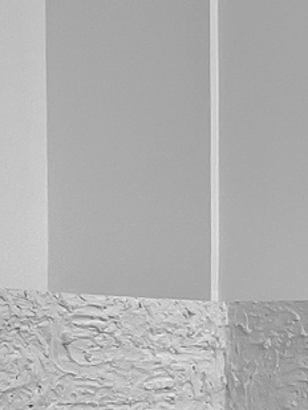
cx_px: 502
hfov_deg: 9.5
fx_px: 1778
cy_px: 476
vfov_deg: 12.9
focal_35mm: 150
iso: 64
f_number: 1.8
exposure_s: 1/120
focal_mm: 3
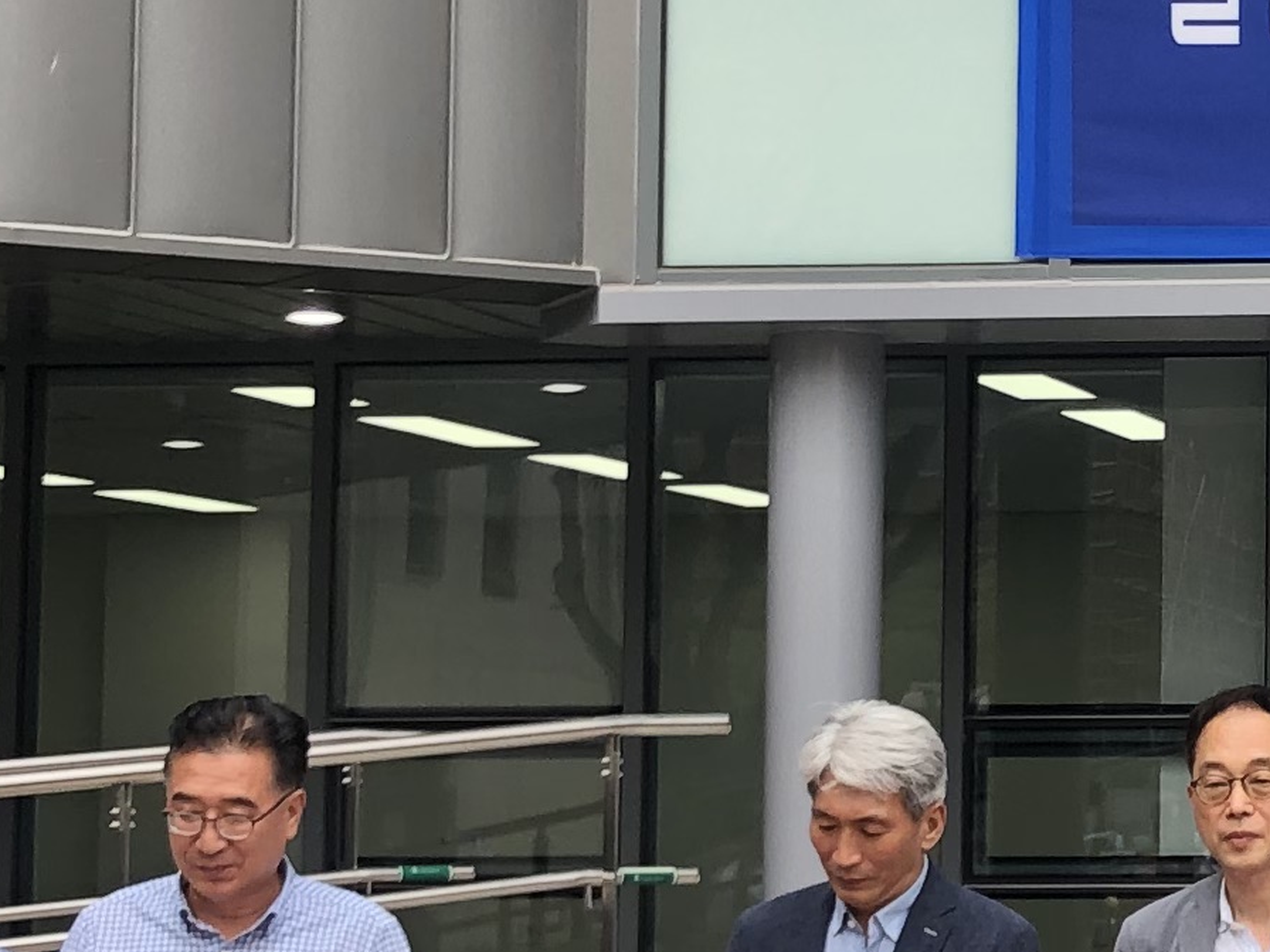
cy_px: 463
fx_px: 4623
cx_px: 1548
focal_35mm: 126
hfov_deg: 15.1
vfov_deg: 11.8
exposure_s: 1/120
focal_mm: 3.99
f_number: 1.8
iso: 25
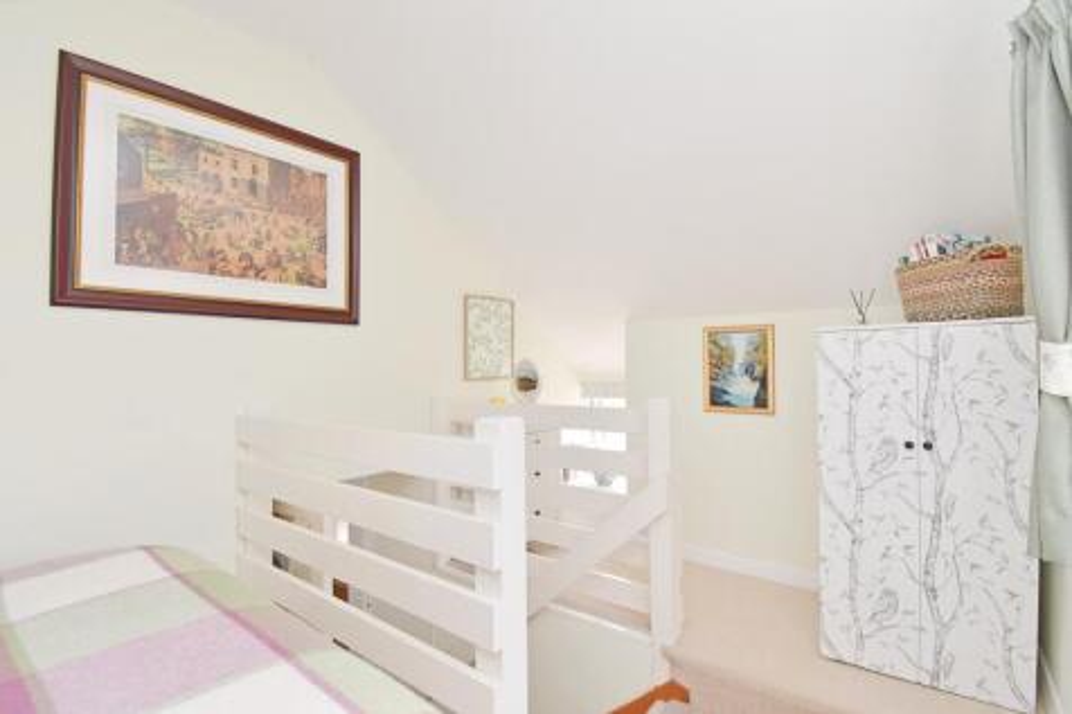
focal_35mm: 15
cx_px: 536
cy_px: 357
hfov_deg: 100.4
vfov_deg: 77.3
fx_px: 446
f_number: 13
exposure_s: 1/40
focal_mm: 10
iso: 400
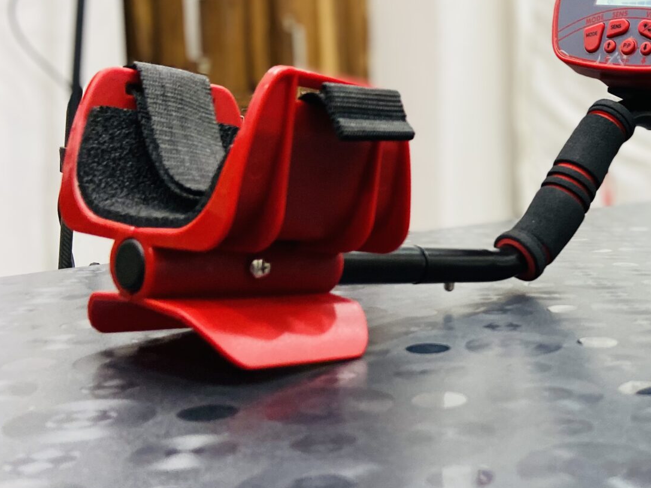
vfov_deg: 29.7
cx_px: 607
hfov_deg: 36.1
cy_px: 263
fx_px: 921
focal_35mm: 49
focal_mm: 4.25
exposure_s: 1/50
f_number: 1.8
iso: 100
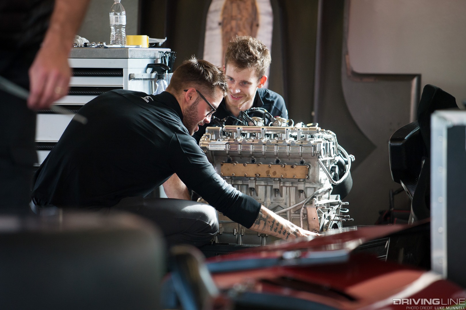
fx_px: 2395
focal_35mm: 185
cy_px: 155
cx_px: 233
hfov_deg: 11.1
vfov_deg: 7.4
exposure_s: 1/250
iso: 1600
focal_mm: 185
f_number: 4
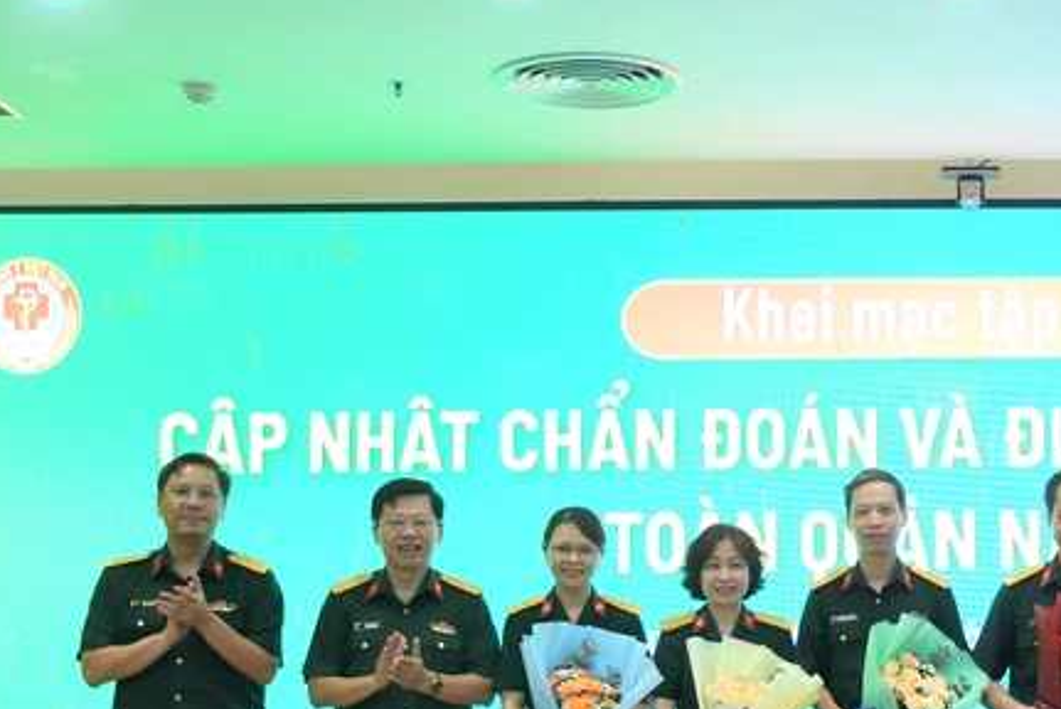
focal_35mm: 63
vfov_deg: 21.4
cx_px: 954
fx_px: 1858
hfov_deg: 30.5
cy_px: 553
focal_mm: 23
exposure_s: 1/40
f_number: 3.8
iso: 400
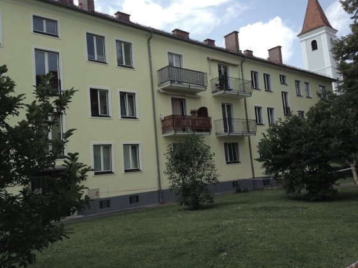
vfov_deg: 42.9
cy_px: 134
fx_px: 341
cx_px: 179
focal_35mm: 33
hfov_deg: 55.4
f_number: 2.4
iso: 50
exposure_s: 1/935
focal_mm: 4.12
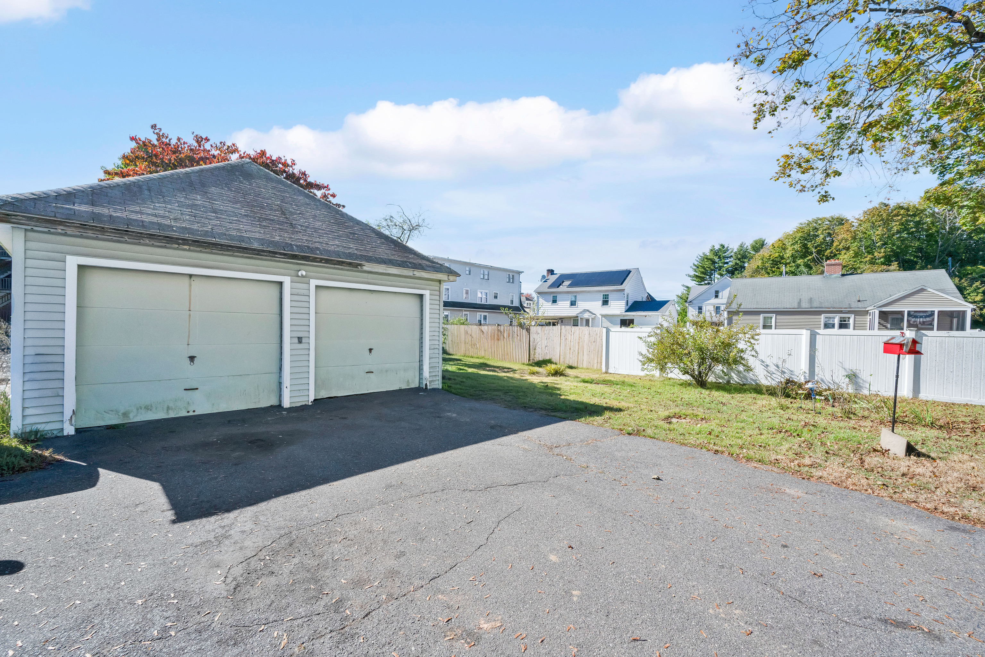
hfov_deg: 104.3
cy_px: 328
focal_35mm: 14
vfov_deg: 81.2
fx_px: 383
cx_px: 492
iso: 640
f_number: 9
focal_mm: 14
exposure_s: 1/1600
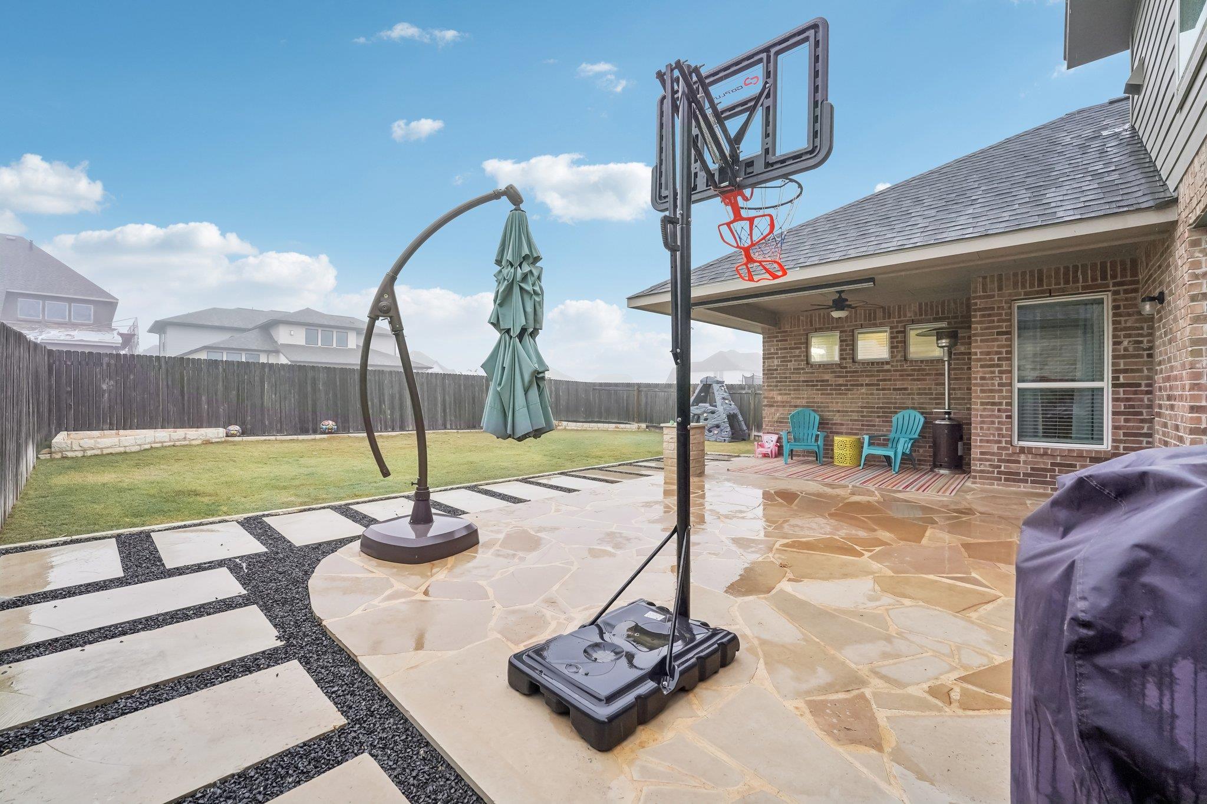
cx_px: 604
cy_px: 402
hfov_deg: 104.3
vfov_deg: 81.2
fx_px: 469
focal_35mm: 14
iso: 800
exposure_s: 1/160
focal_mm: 14
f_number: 8
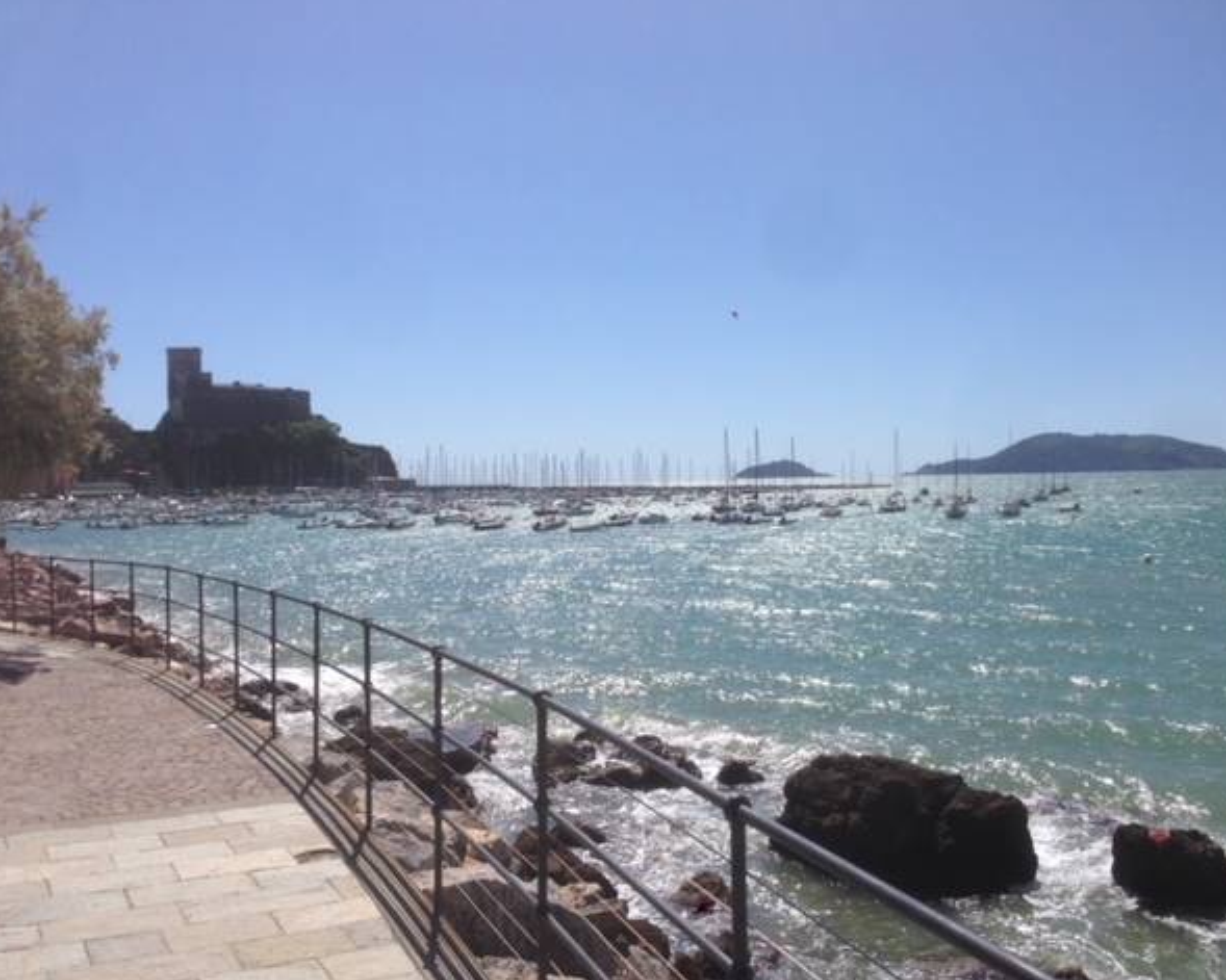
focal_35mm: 35
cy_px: 487
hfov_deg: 51.5
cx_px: 656
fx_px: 1270
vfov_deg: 42.2
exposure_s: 1/3390
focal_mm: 4.12
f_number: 2.4
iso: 50
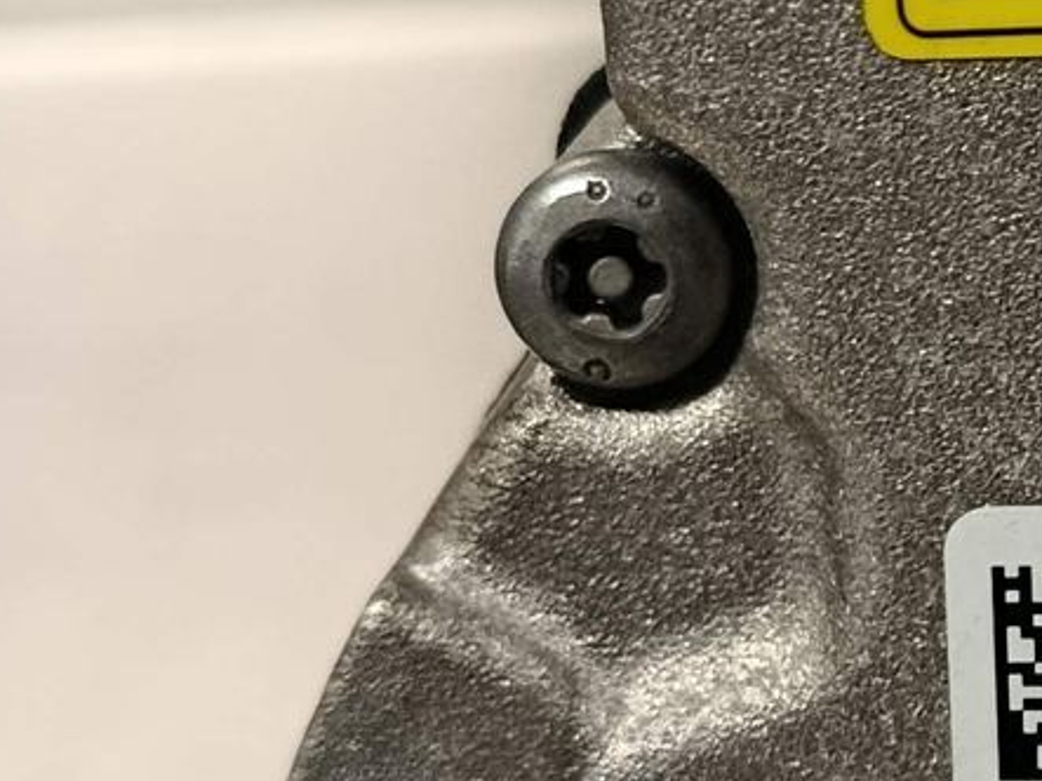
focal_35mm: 111
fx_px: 3340
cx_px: 1305
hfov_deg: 16.8
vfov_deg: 13.3
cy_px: 372
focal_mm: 5.24
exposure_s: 1/50
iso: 822
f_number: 1.7
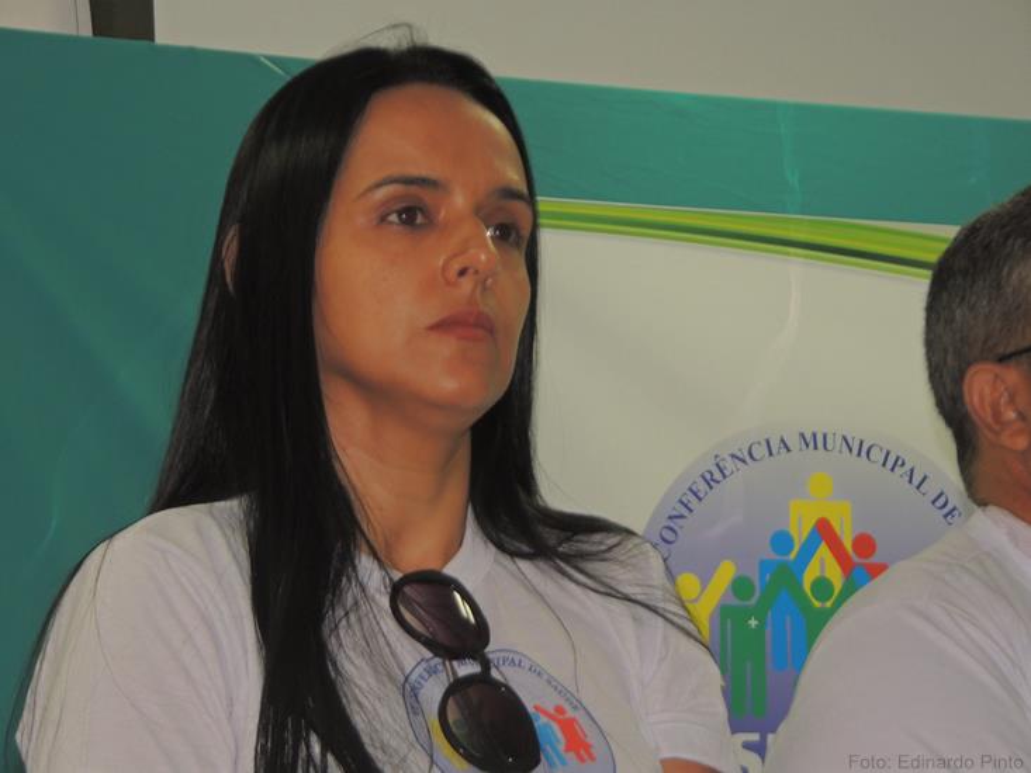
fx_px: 5511
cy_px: 386
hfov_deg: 10.7
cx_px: 516
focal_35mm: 185
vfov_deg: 8.0
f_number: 4.6
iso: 280
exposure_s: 1/60
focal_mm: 33
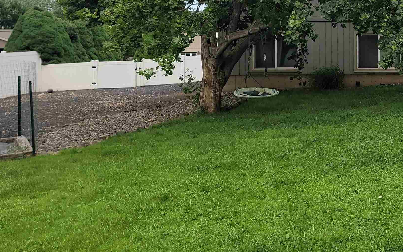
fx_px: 549
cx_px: 379
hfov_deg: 37.1
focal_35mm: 50
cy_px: 51
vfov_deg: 25.4
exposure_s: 1/262
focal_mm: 7
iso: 20
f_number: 1.8
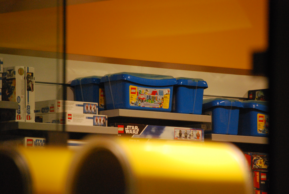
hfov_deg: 6.9
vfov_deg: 4.6
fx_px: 2411
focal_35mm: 300
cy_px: 97
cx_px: 144
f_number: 5.6
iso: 1600
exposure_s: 1/400
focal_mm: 200
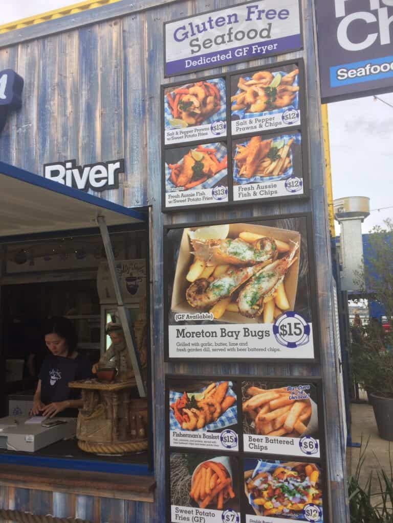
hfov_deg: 48.2
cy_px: 262
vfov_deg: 61.7
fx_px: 439
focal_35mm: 29
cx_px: 196
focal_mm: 4.15
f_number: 2.2
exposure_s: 1/1080
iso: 32
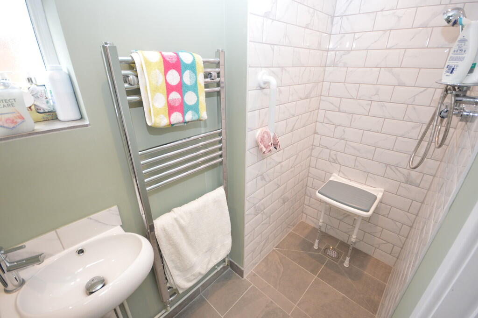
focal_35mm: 15
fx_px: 199
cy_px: 159
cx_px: 239
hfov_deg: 100.4
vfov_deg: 77.2
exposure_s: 1/80
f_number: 4
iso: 400
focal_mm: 10
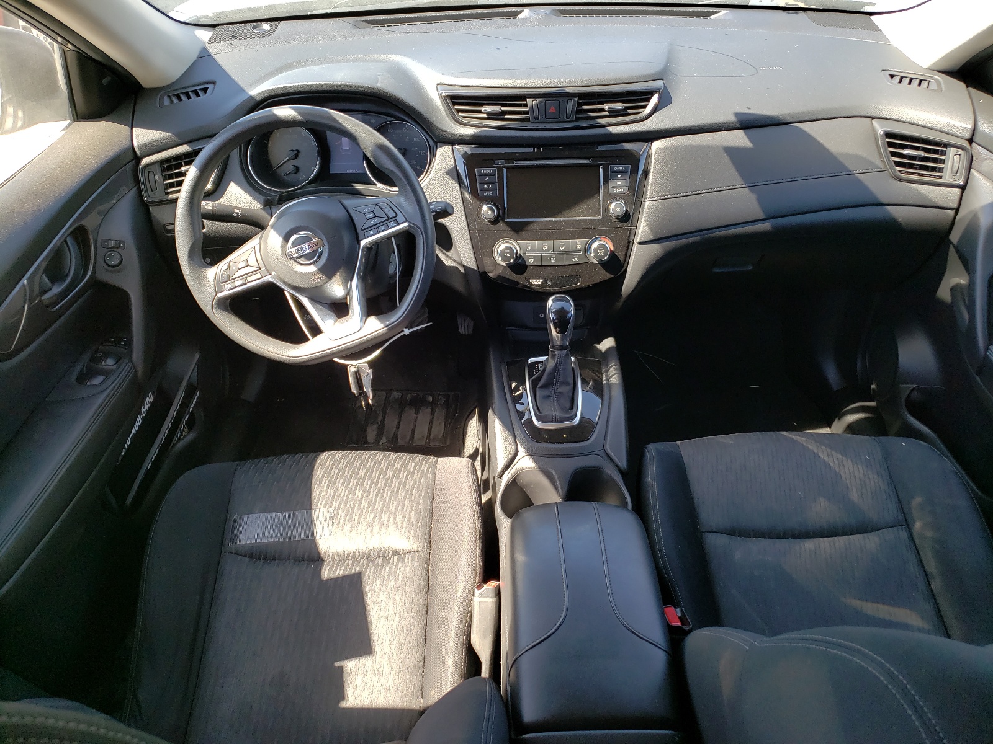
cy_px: 372
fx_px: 746
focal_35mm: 26
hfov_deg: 67.3
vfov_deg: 53.1
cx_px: 496
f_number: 1.5
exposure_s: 1/213
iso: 50
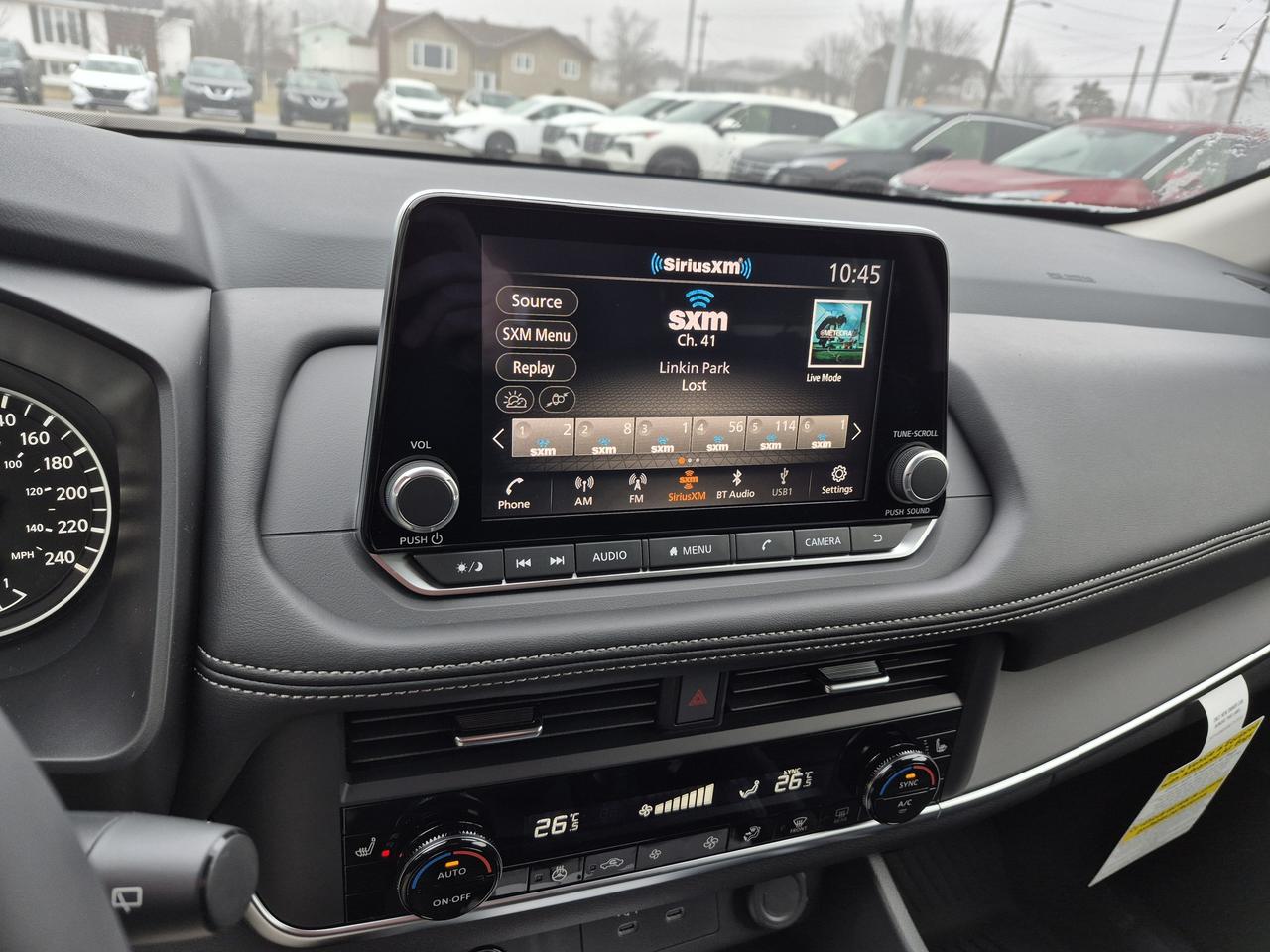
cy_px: 476
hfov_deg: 73.9
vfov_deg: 58.9
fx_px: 844
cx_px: 635
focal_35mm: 23
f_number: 1.8
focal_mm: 5.4
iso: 50
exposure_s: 1/120
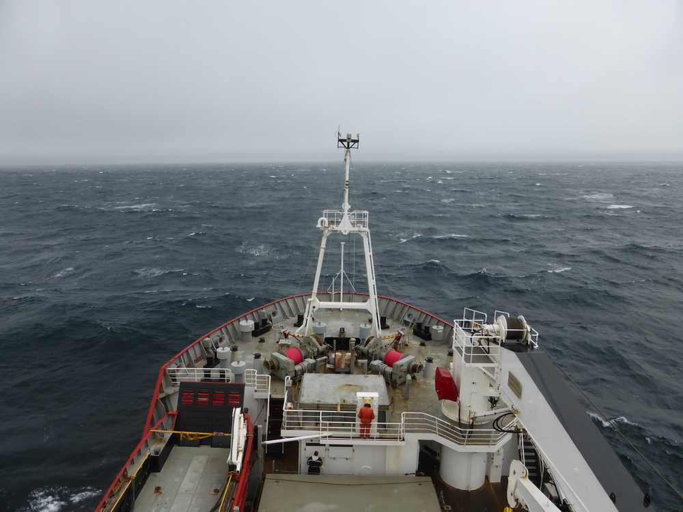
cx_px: 342
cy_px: 256
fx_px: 493
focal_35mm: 25
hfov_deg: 69.4
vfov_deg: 54.9
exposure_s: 1/1300
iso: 100
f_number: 3.3
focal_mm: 4.3
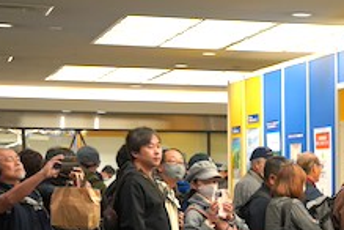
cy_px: 237
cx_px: 438
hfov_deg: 14.7
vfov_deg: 10.1
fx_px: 1280
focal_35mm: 134
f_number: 4.5
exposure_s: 1/320
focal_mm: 42
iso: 1600
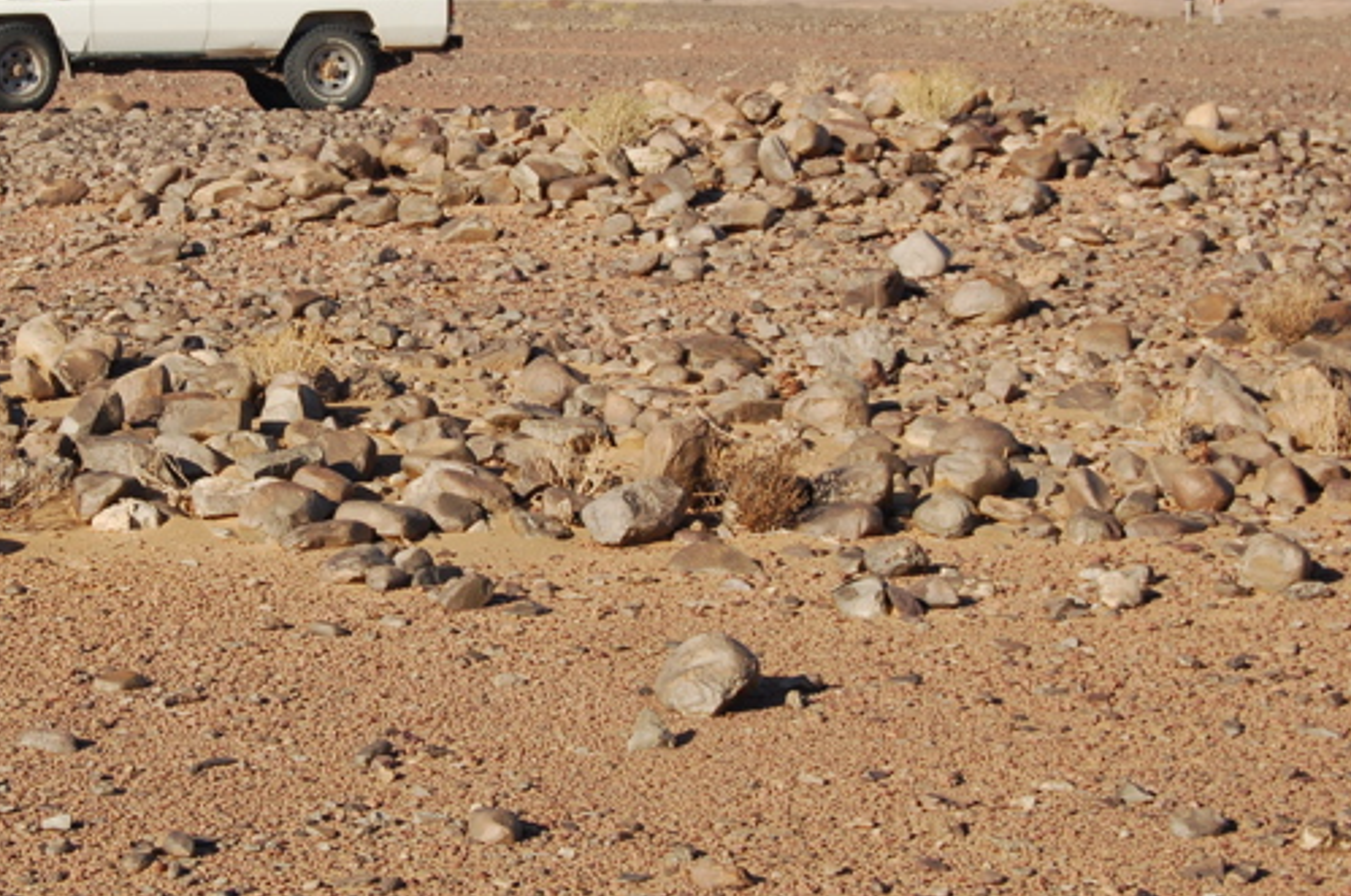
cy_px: 256
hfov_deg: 20.1
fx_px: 3784
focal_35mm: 101
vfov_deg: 13.5
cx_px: 336
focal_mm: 42
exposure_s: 1/320
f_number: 9
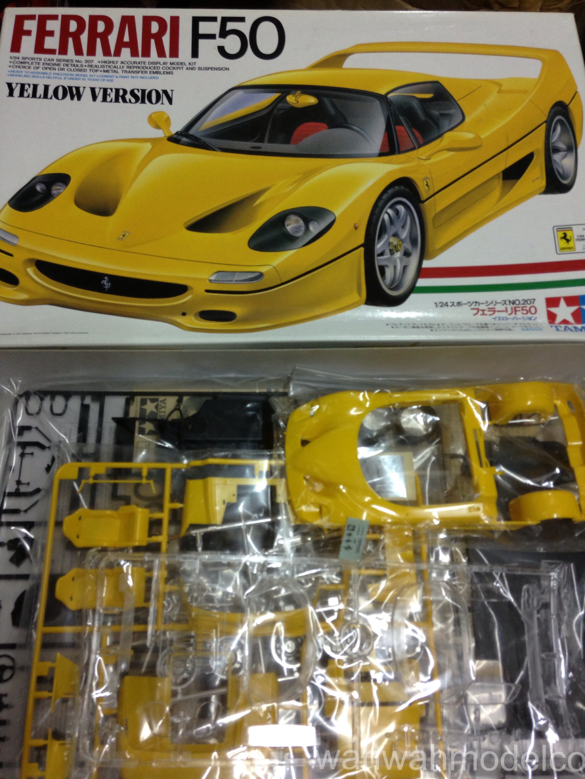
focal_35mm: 33
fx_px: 744
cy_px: 390
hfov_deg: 42.9
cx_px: 292
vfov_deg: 55.4
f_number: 2.4
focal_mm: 4.13
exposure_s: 1/20
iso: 100
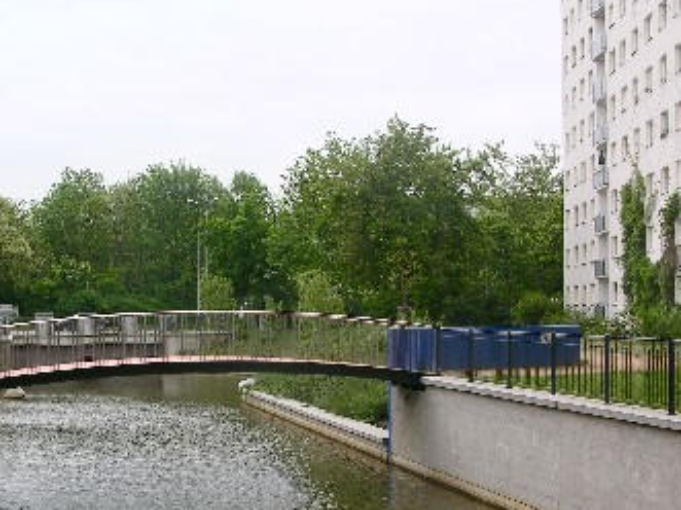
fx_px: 1219
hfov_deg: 31.0
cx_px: 242
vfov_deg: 23.5
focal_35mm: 62
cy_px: 356
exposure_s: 1/102
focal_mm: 9
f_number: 6.3
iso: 50
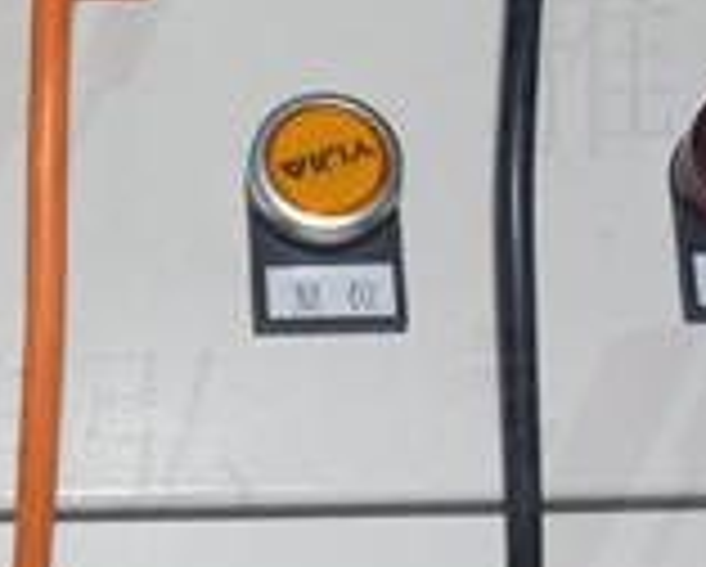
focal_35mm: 118
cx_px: 67
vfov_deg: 13.1
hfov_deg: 16.1
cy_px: 238
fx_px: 2469
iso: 360
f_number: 5
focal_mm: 22
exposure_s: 1/100
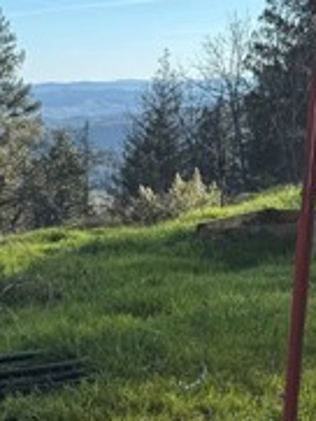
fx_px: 1033
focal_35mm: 85
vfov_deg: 22.5
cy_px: 370
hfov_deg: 16.4
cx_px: -107
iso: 80
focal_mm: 6.76
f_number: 1.78
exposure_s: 1/2604
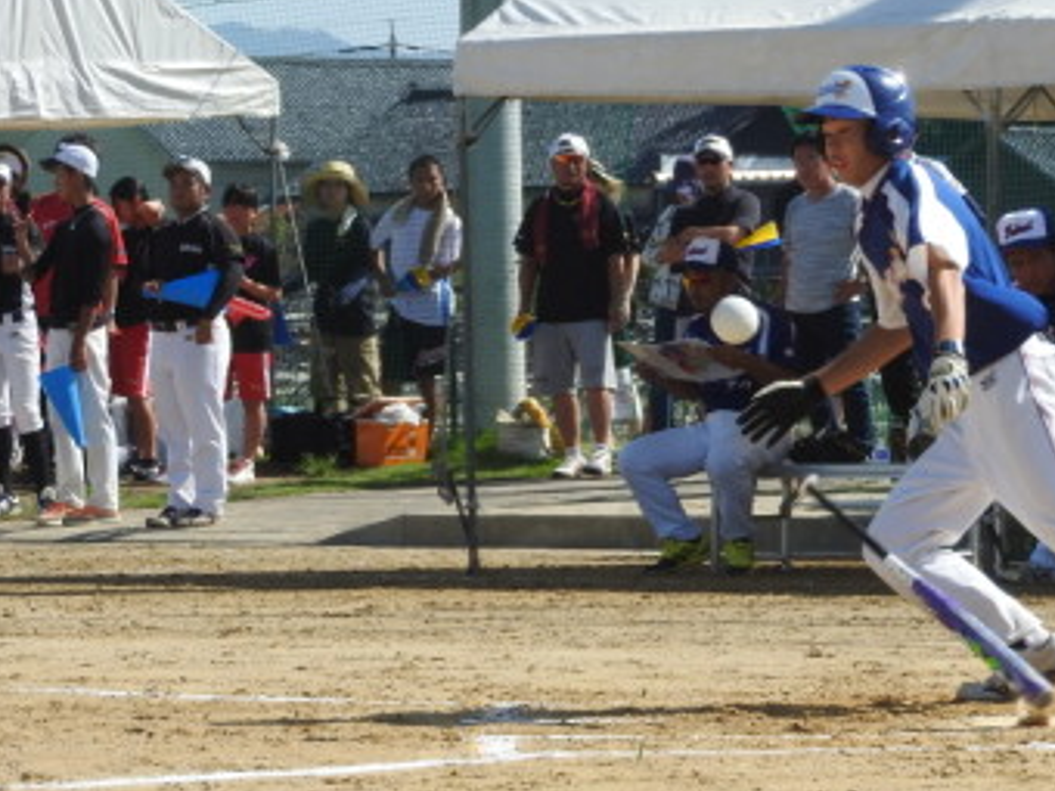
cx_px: 571
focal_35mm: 300
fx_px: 9143
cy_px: 406
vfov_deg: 5.0
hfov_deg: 6.6
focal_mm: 30.5
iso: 100
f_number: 5.2
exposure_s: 1/500
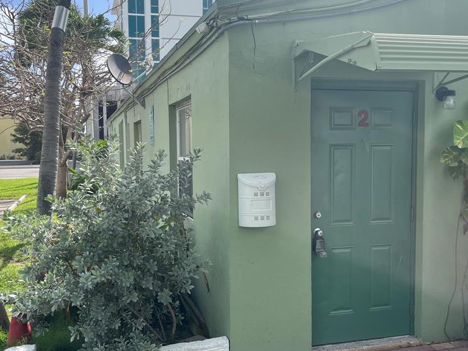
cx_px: 221
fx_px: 487
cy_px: 180
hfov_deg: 51.3
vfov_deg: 39.7
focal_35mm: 36
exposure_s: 1/2222
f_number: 1.6
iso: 50
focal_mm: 5.1
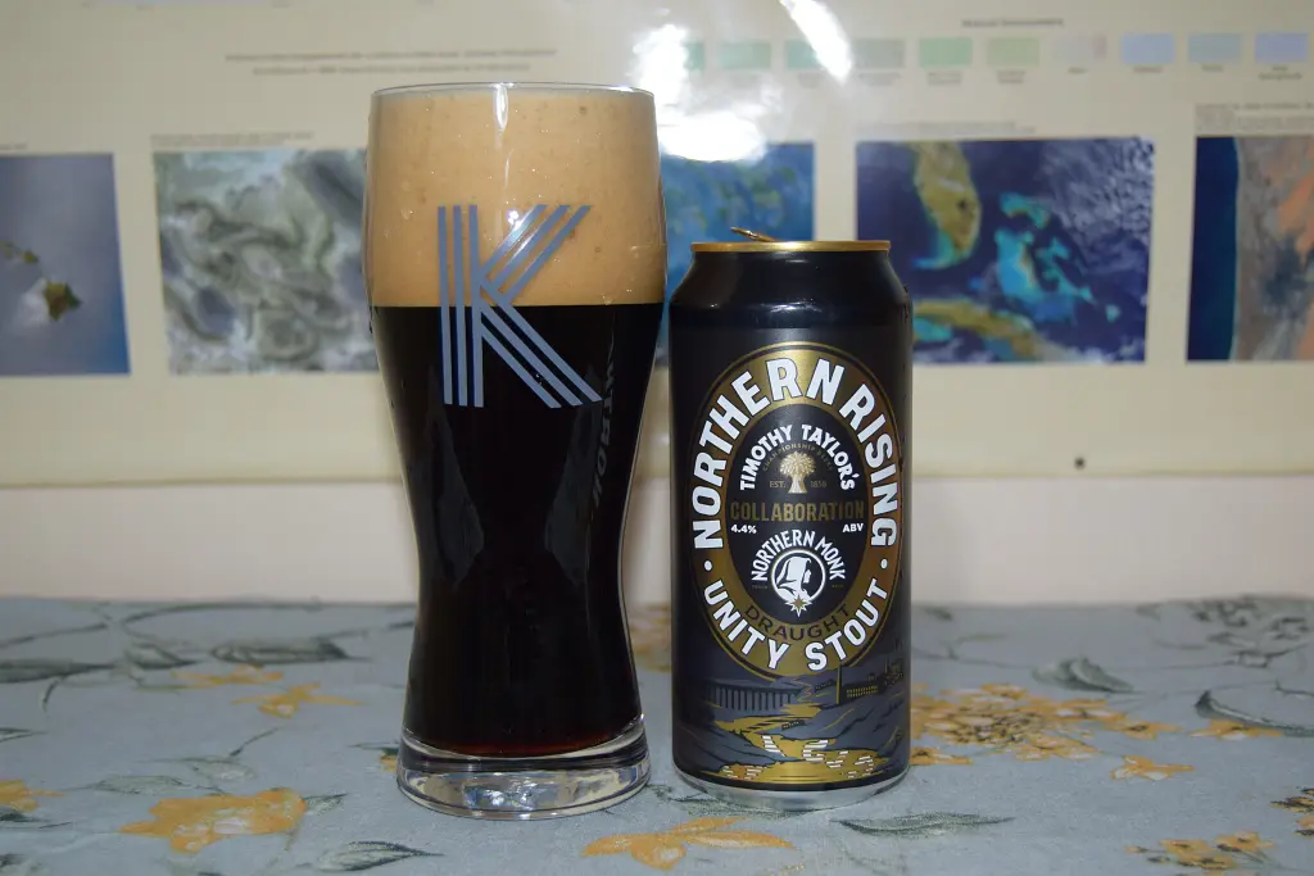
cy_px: 438
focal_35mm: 51
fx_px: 1862
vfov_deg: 26.5
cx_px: 657
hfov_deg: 38.9
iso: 400
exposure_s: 1/60
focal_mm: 34
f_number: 4.5
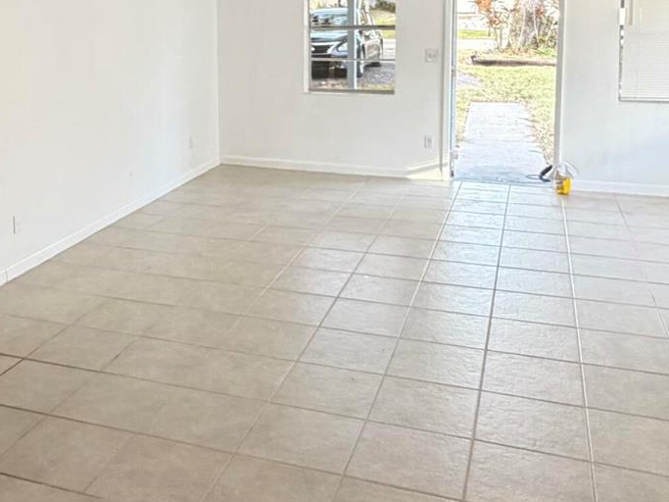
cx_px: 215
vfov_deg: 33.0
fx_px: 812
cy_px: 77
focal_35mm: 42
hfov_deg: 44.1
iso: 320
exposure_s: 1/83
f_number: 2.2
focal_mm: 2.22
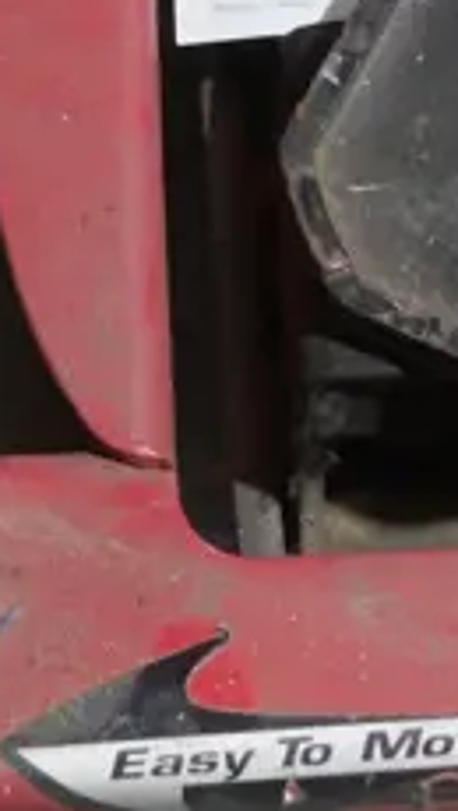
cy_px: -783
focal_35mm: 223
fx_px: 4797
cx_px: 442
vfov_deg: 9.1
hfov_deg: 5.5
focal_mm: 23
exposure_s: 1/60
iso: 640
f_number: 5.1
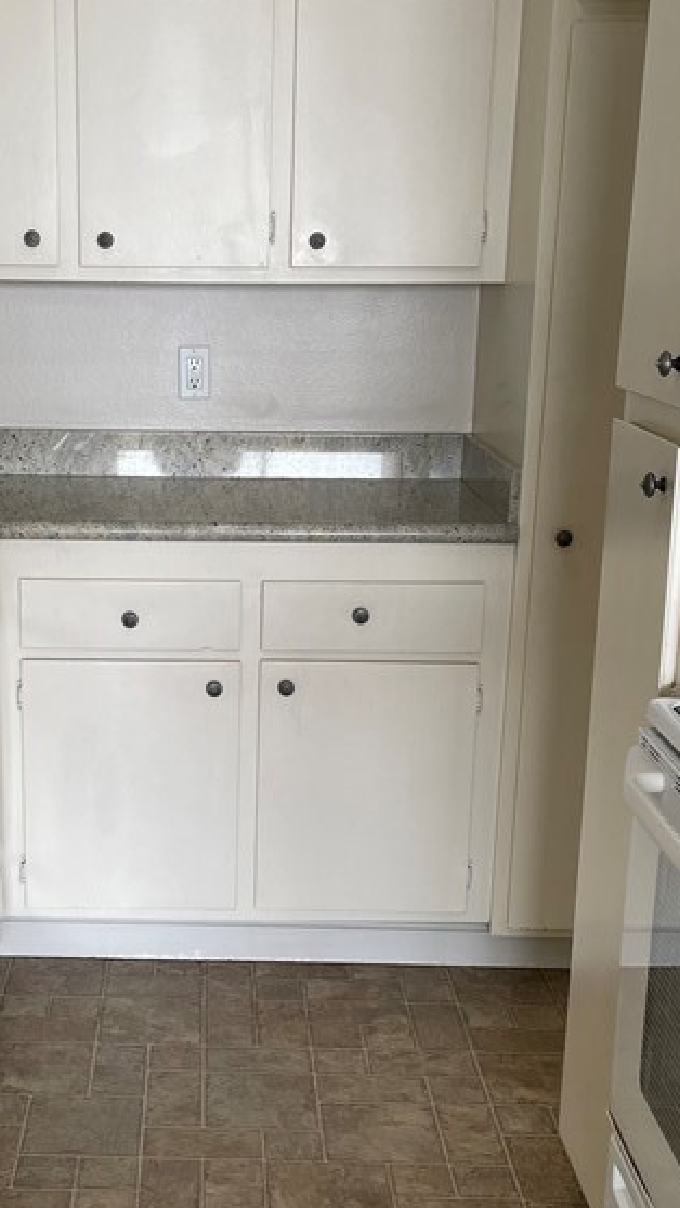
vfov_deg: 39.6
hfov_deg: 22.9
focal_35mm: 52
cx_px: 206
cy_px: 764
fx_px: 1666
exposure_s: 1/132
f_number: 1.6
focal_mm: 4.2
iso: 32
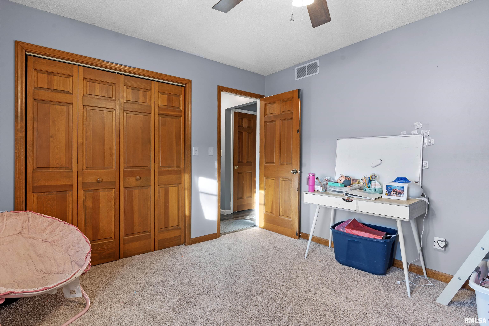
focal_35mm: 17
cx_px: 244
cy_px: 163
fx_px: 231
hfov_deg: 93.3
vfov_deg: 70.4
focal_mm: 17
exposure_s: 1/1.25
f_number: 9
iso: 200
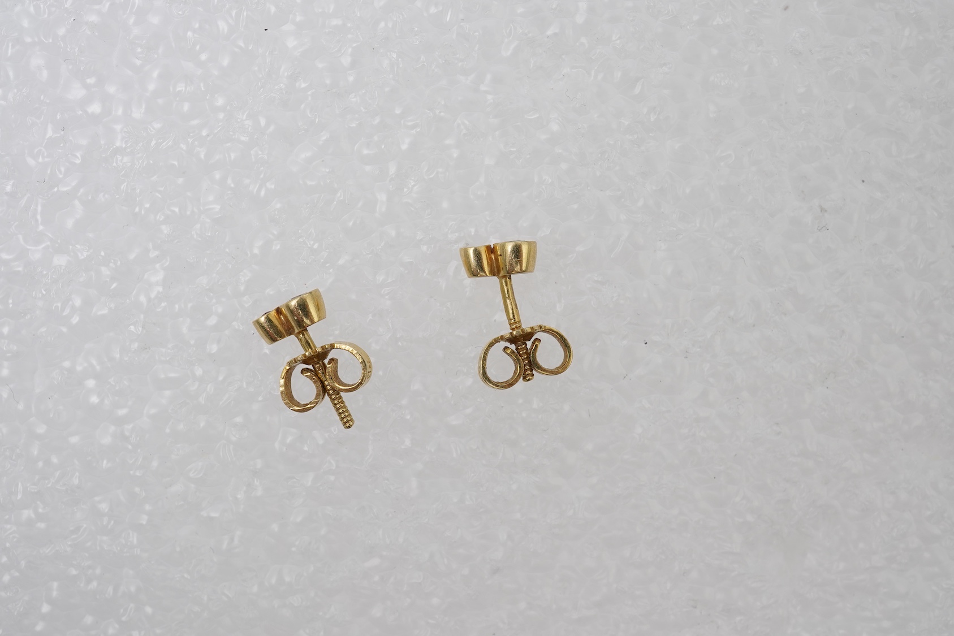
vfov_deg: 29.9
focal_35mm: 45
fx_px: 1193
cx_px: 477
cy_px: 318
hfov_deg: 43.6
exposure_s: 1/125
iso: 400
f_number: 18
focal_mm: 30
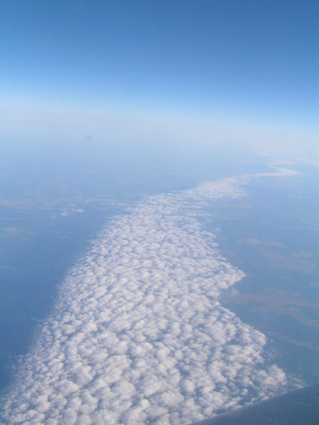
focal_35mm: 38
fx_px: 466
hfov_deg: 37.8
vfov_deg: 49.0
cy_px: 212
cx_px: 160
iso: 50
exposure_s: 1/250
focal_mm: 6.3
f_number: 5.6
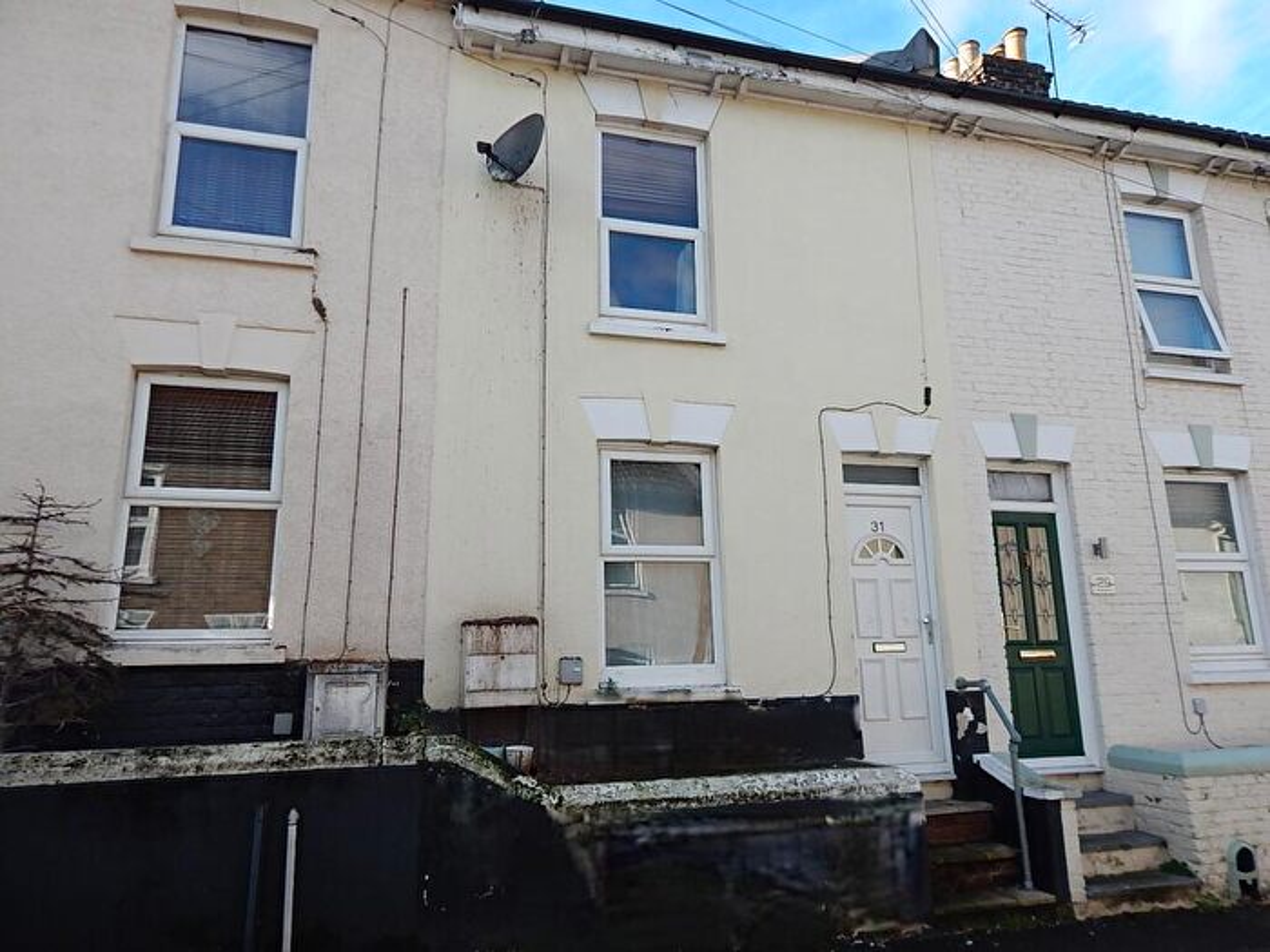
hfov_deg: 73.9
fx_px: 844
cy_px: 476
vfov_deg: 58.9
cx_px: 635
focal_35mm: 23
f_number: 3
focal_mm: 4
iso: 125
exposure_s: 1/500
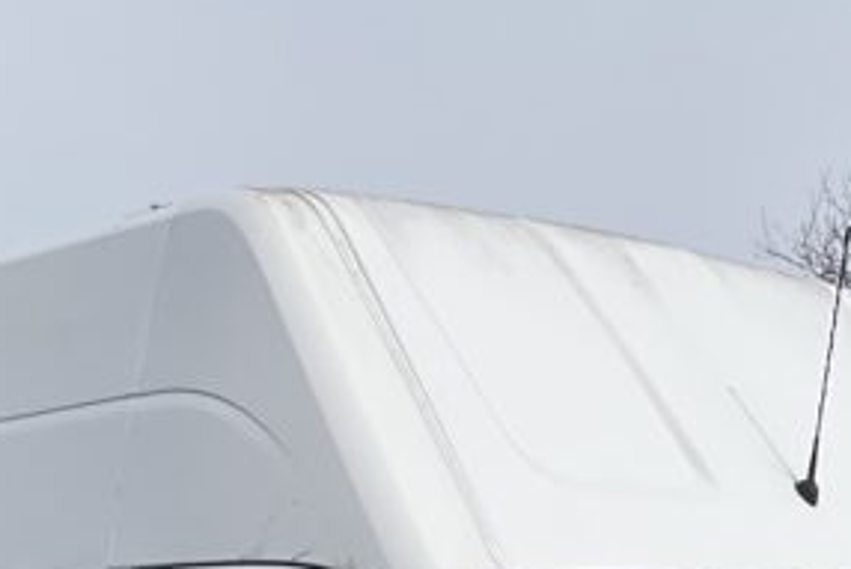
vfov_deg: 11.5
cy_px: 1111
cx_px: 506
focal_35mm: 108
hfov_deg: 18.9
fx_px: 2554
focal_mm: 3
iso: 16
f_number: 1.8
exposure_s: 1/2141
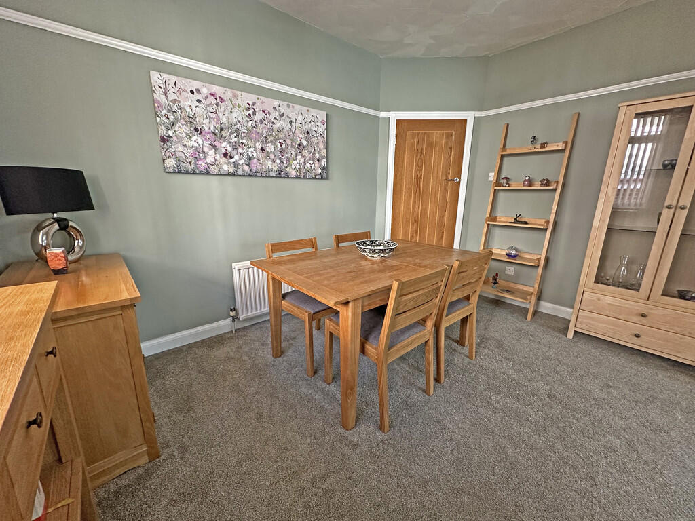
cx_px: 348
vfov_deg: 85.7
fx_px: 281
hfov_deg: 102.1
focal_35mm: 14
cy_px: 260
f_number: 2.2
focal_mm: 2.22
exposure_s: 1/99
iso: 160
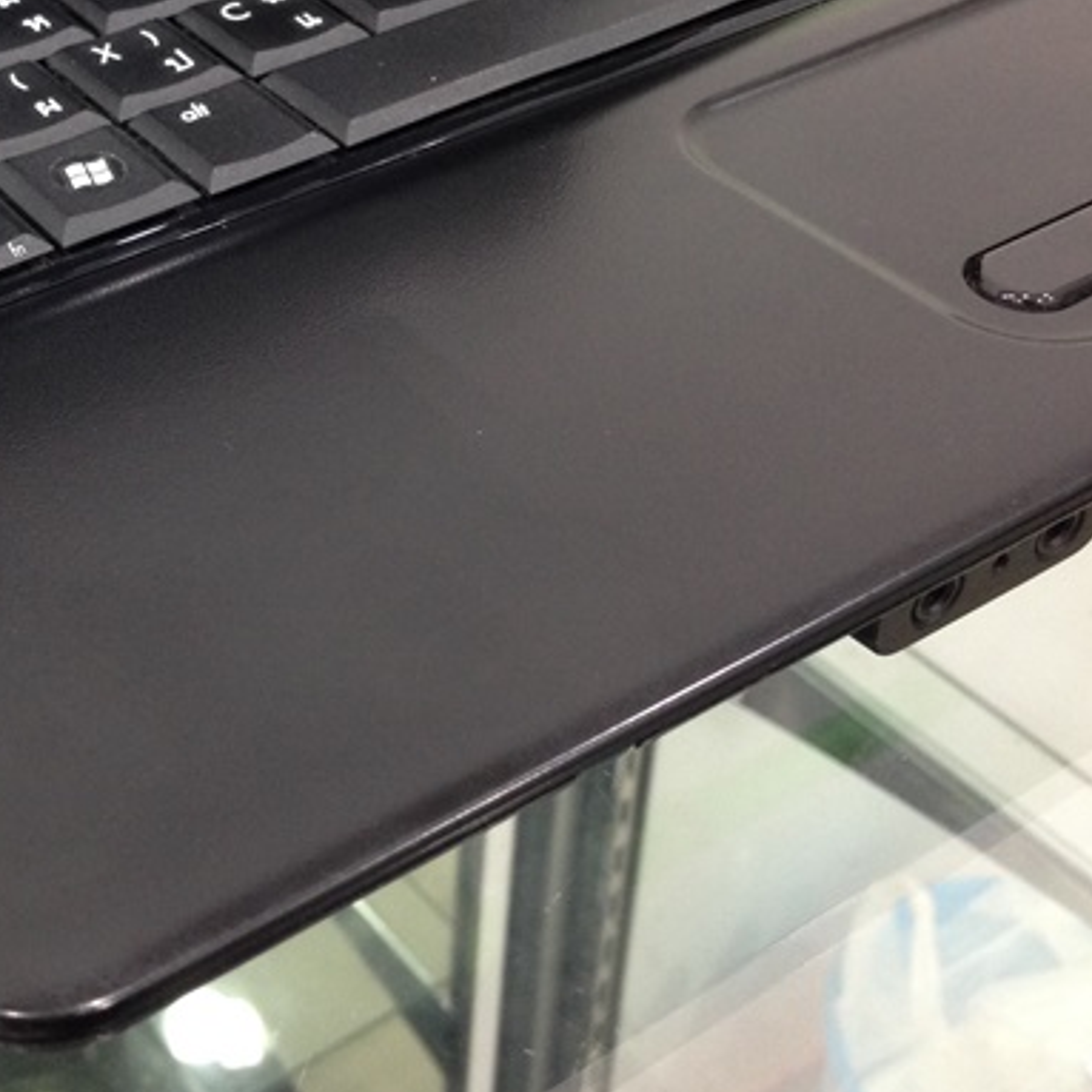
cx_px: 143
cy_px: 325
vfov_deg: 27.9
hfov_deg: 27.3
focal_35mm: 61
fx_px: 2177
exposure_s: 1/20
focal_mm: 4.12
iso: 125
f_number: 2.4
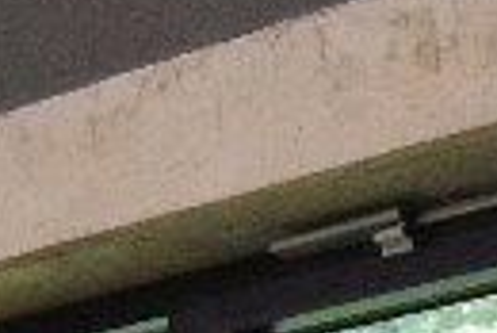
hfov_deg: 8.1
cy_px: 913
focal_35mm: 253
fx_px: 3497
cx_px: 359
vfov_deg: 5.2
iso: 3200
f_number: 3
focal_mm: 22
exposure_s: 1/500
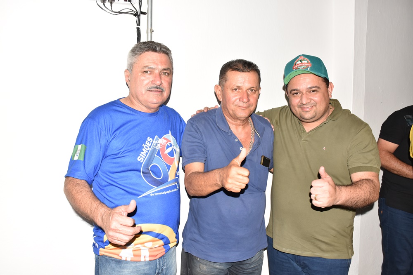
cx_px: 206
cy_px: 138
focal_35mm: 30
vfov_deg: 43.6
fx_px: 344
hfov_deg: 61.9
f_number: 6.3
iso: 400
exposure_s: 1/100
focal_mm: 20
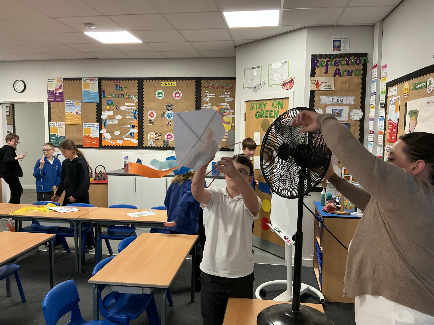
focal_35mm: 29
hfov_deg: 61.7
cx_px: 217
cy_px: 162
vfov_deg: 48.2
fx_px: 364
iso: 100
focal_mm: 3
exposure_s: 1/60
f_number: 1.8
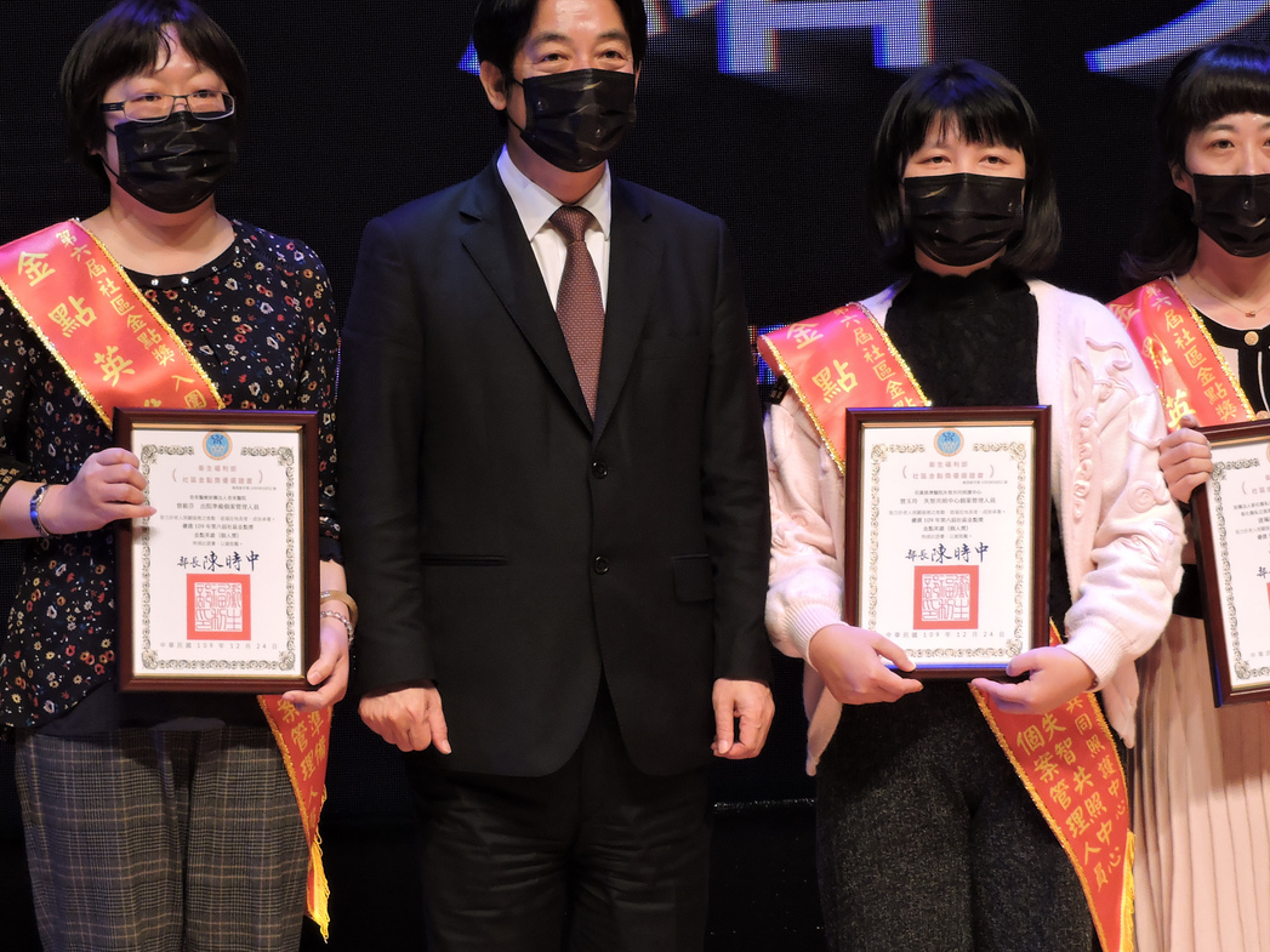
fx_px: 10528
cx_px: 623
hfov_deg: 6.9
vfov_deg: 5.2
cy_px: 423
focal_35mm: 287
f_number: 5.3
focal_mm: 39.4
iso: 320
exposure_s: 1/60
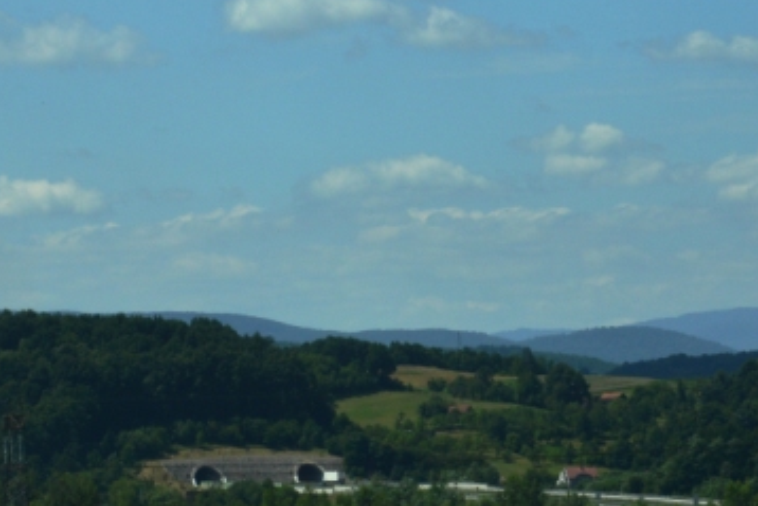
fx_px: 6319
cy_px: 310
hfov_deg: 6.9
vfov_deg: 4.6
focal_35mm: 300
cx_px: 368
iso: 200
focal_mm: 70
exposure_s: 1/400
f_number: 10
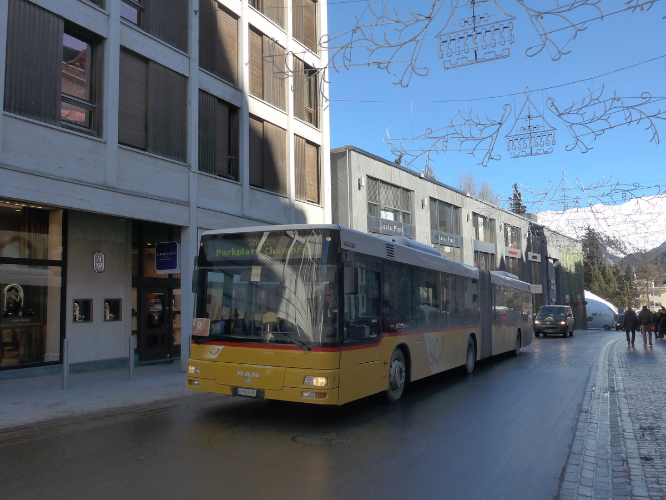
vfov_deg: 48.2
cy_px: 250
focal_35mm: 29
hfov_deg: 61.7
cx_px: 333
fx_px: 558
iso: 160
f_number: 4
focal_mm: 6
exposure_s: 1/640
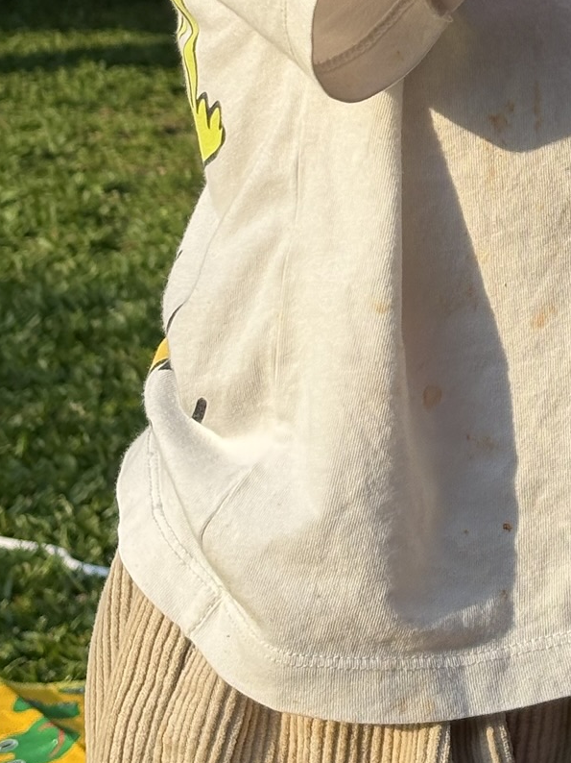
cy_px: -63
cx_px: 665
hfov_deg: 11.1
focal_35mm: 131
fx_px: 2883
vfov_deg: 14.7
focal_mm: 5.96
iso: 32
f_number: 1.6
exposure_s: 1/1287
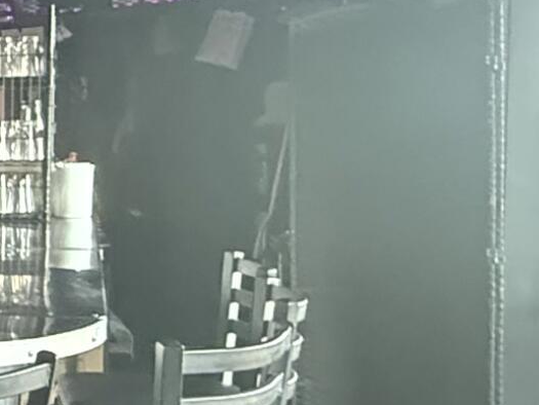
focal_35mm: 80
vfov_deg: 18.4
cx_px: -531
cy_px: 216
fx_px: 1246
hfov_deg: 17.6
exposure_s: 1/60
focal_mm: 2.22
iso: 800
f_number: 2.2
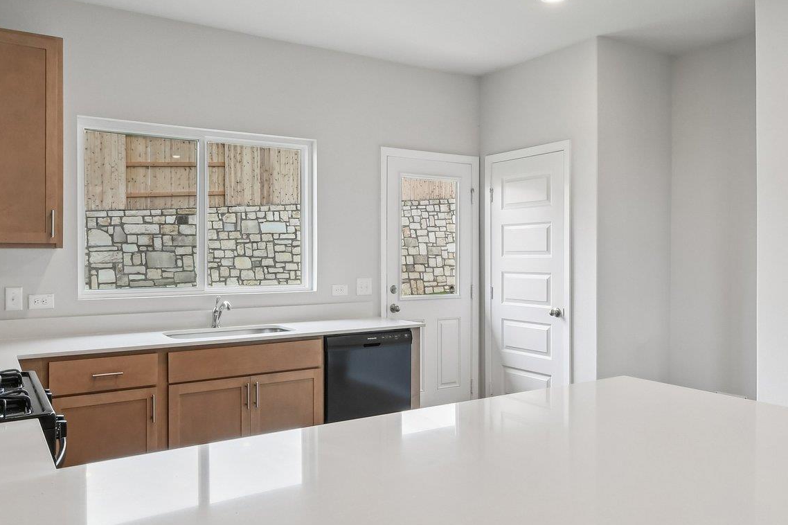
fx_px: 591
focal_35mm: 27
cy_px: 224
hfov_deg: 67.4
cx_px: 373
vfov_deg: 47.8
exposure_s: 1/60
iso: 400
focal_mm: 10
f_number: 8
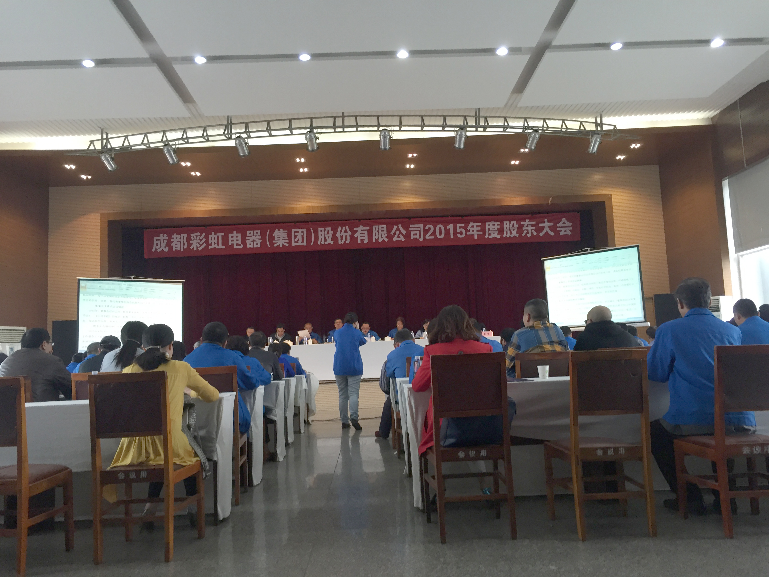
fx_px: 644
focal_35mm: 29
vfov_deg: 48.2
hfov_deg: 61.7
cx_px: 384
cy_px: 288
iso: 125
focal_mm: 4.15
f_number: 2.2
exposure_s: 1/33
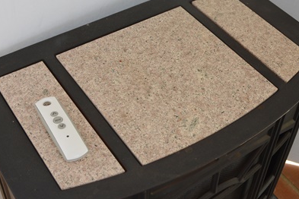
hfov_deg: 36.2
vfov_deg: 24.6
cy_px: 79
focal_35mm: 55
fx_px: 457
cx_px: 156
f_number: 5.6
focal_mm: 24
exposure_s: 1/125
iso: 400
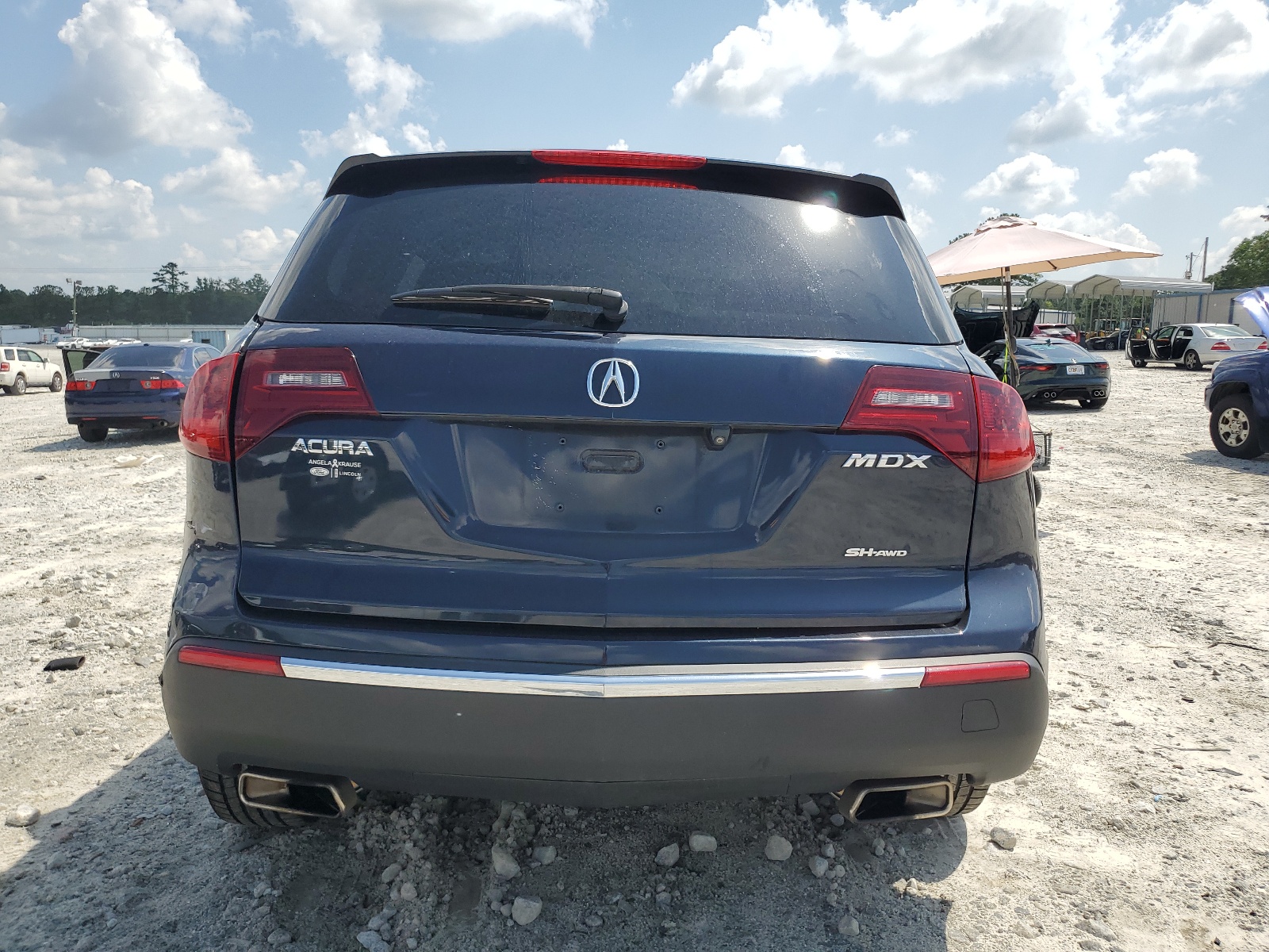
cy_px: 476
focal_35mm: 26
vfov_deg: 53.1
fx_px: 953
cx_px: 634
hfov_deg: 67.3
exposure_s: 1/3333
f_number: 1.5
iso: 50
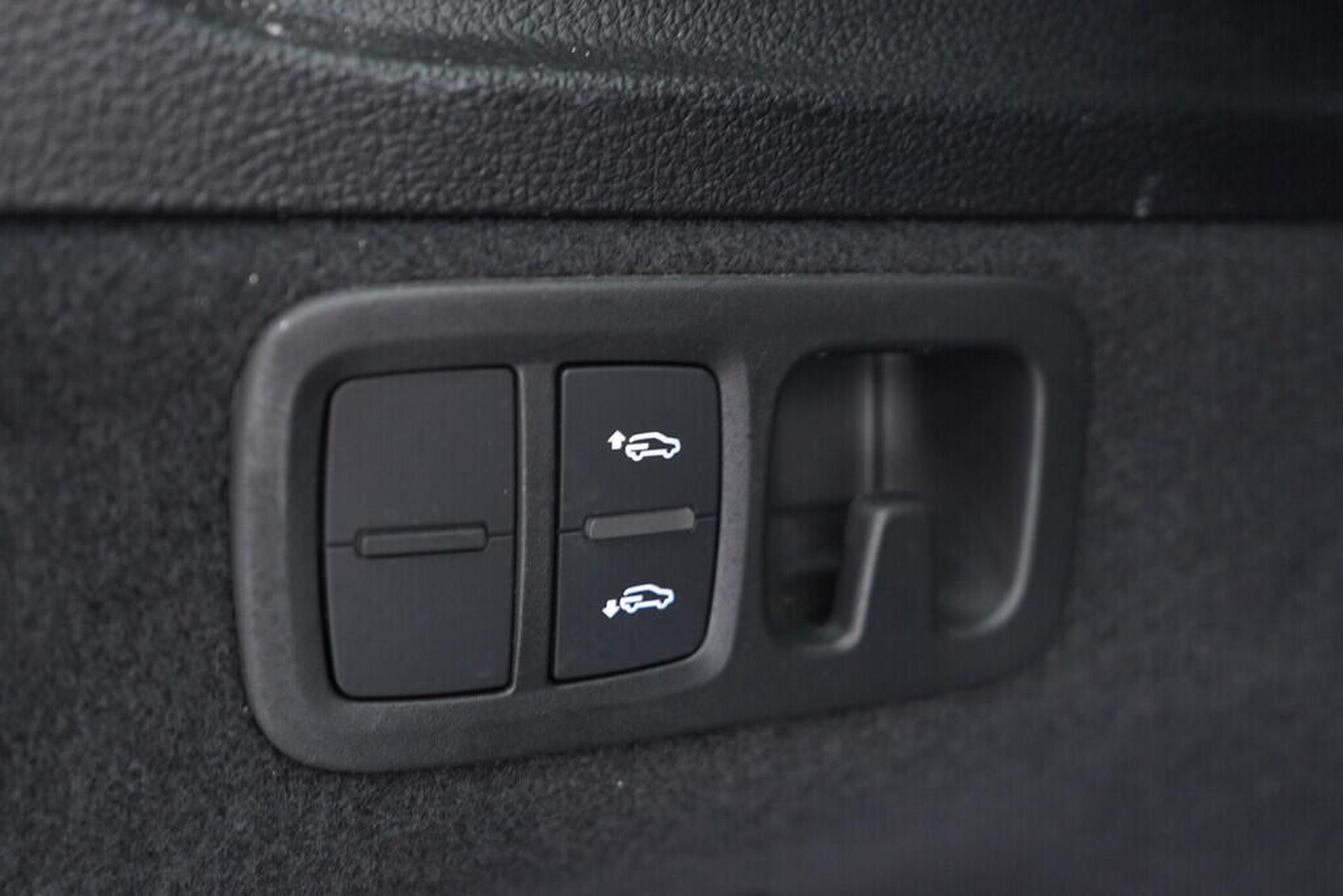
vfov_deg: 36.9
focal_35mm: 36
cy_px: 448
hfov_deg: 53.1
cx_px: 672
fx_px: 1343
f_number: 2.8
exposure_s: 1/40
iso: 1250
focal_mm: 24
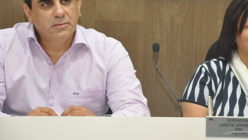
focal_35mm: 210
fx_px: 1379
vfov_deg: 5.8
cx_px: 143
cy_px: 35
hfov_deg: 10.3
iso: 2000
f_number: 5.6
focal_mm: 105
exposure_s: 1/100
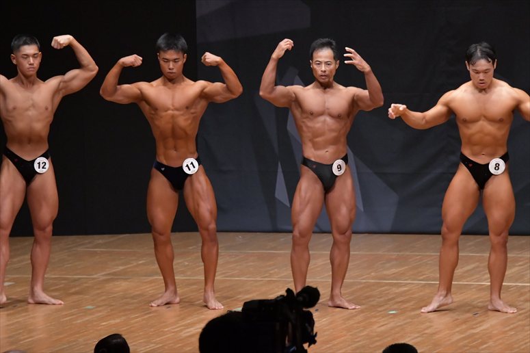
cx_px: 265
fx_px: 3752
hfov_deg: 8.1
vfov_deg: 5.4
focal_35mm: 255
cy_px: 176
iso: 6400
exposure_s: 1/400
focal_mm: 170
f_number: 5.6
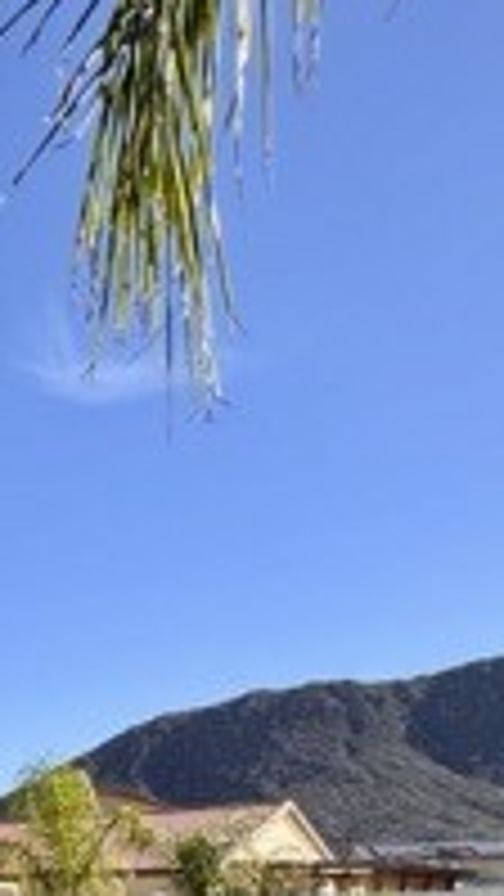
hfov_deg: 19.9
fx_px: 1164
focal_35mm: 49
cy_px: 959
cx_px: -324
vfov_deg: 36.4
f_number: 2.2
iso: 50
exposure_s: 1/1477
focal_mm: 2.22
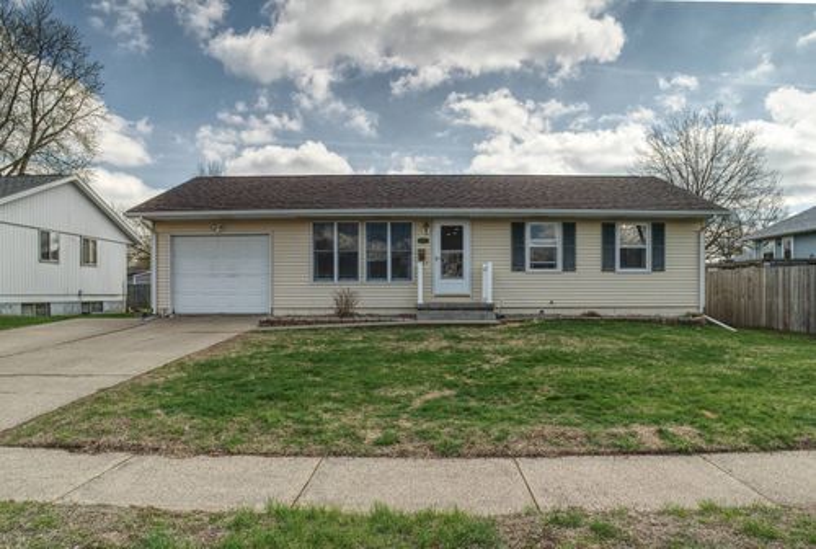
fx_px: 454
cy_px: 274
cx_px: 408
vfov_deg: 62.2
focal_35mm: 20
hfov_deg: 83.8
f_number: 8
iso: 320
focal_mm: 20
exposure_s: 1/50
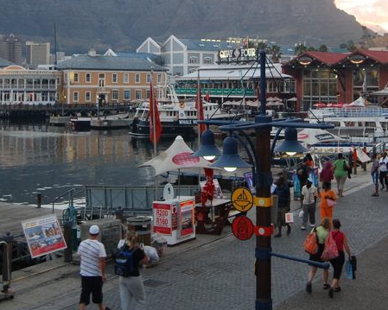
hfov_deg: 30.9
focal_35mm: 61
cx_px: 226
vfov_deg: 24.4
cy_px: 50
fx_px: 701
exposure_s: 1/30
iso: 400
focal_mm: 19
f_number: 3.5
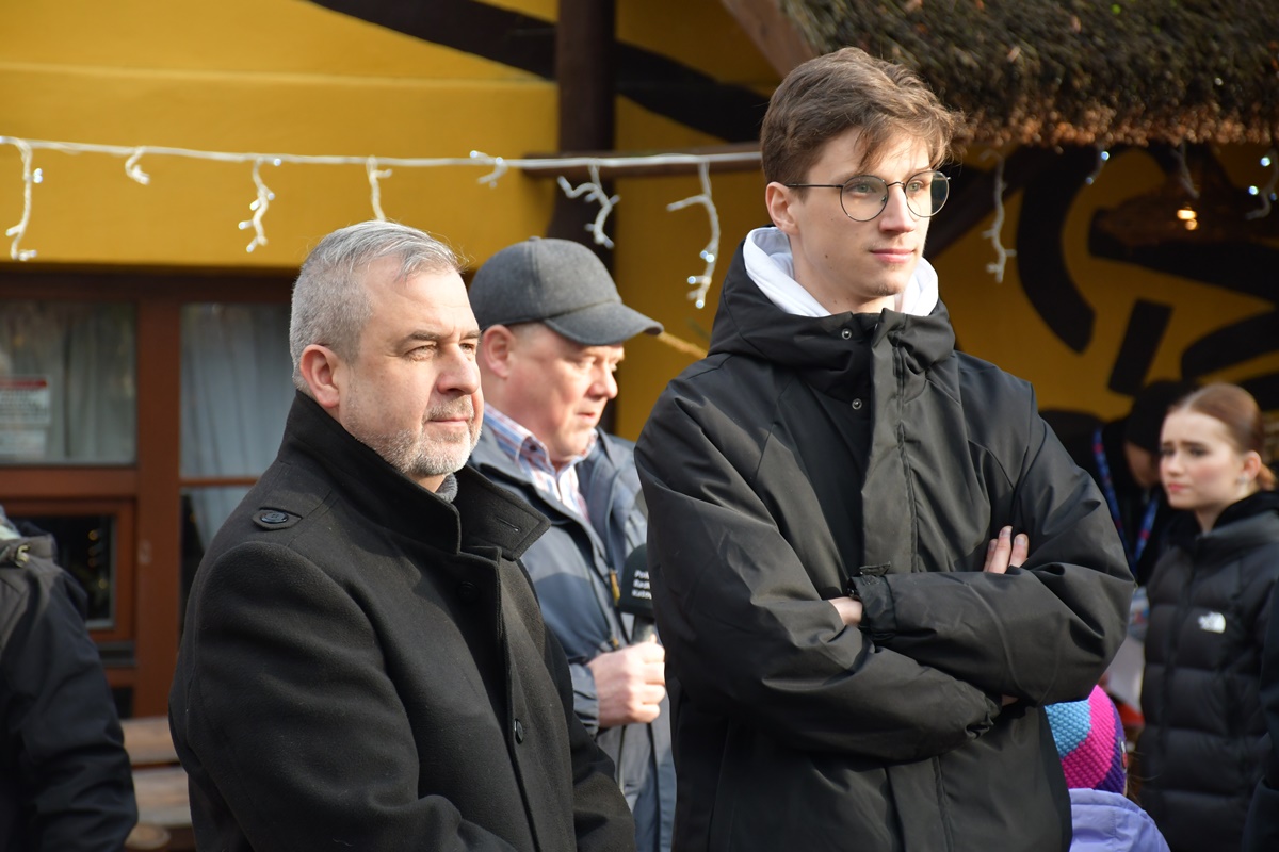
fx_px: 5329
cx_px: 640
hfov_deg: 13.7
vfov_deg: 9.1
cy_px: 426
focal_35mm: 150
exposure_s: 1/400
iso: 800
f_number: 5.6
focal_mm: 100
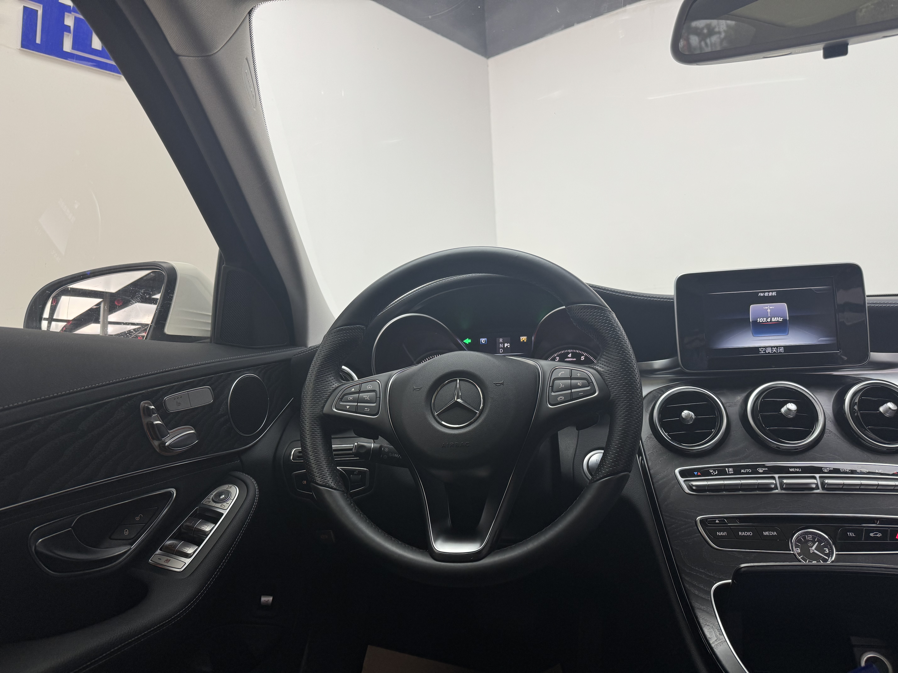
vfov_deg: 56.8
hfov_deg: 71.6
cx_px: 449
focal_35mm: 24
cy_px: 336
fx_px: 623
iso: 100
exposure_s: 1/97
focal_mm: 6.76
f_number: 1.78
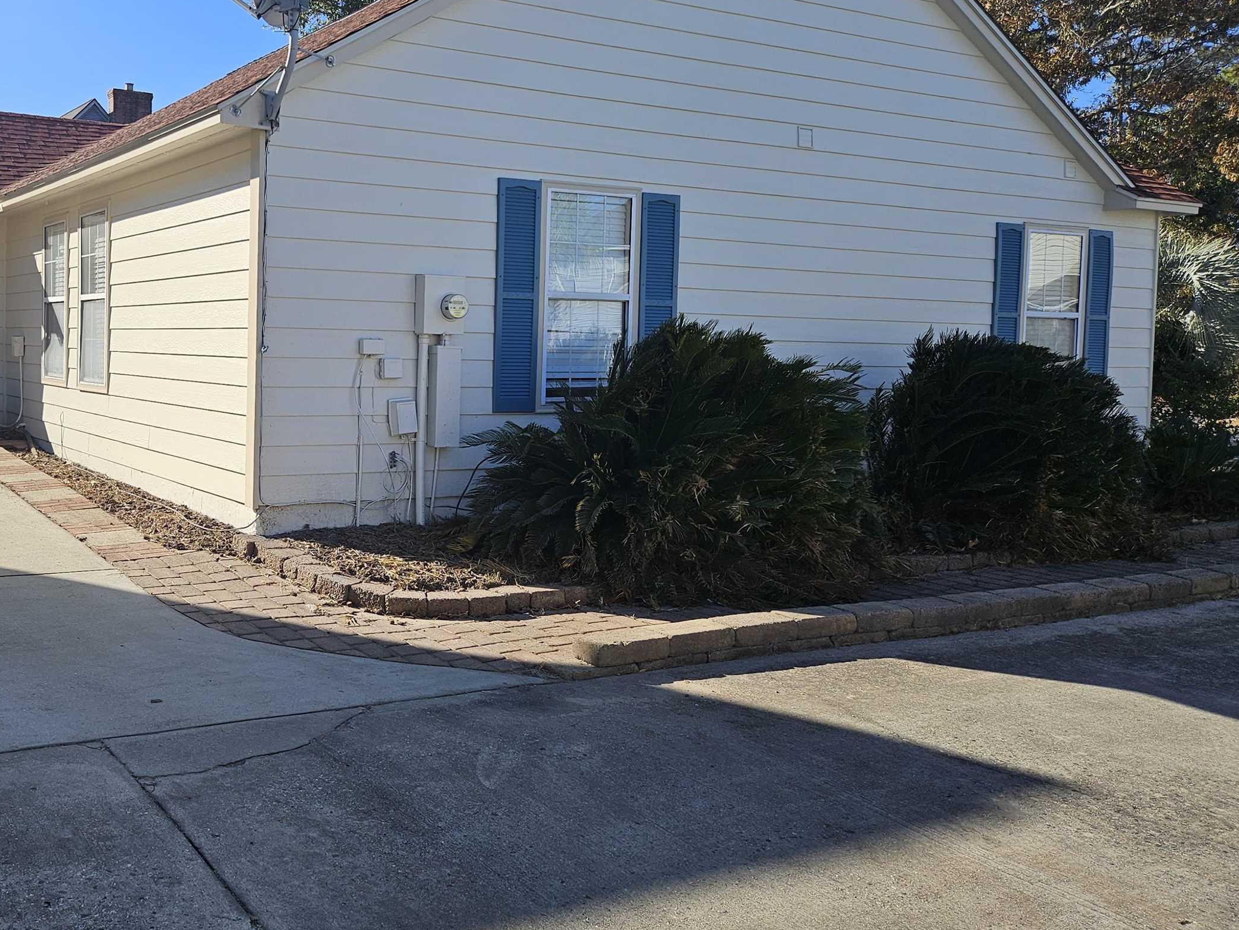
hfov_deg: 52.3
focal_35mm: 34
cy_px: 369
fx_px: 1217
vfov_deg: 41.6
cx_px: 357
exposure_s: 1/1576
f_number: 1.8
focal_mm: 5.4
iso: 25
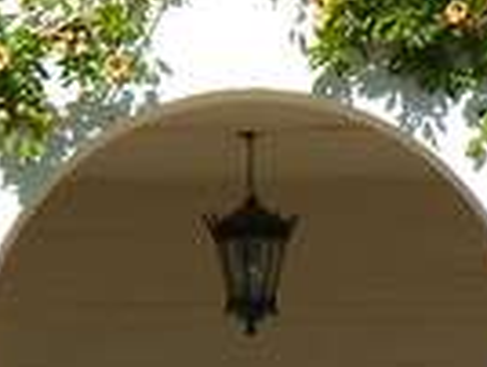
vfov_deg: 3.6
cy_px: -91
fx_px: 5877
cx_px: 193
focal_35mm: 417
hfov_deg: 4.7
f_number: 4.5
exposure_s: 1/400
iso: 64
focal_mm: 14.7
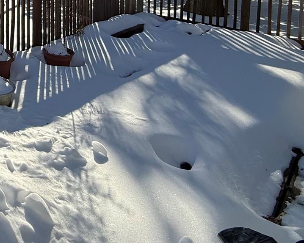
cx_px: -68
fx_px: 351
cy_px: -46
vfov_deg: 32.0
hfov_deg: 35.7
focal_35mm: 39
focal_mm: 2.22
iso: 64
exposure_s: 1/1534
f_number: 2.2
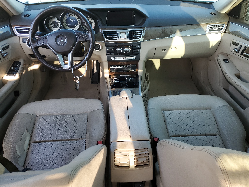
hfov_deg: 67.3
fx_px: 187
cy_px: 94
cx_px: 124
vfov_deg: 53.1
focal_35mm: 26
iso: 50
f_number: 1.5
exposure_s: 1/172
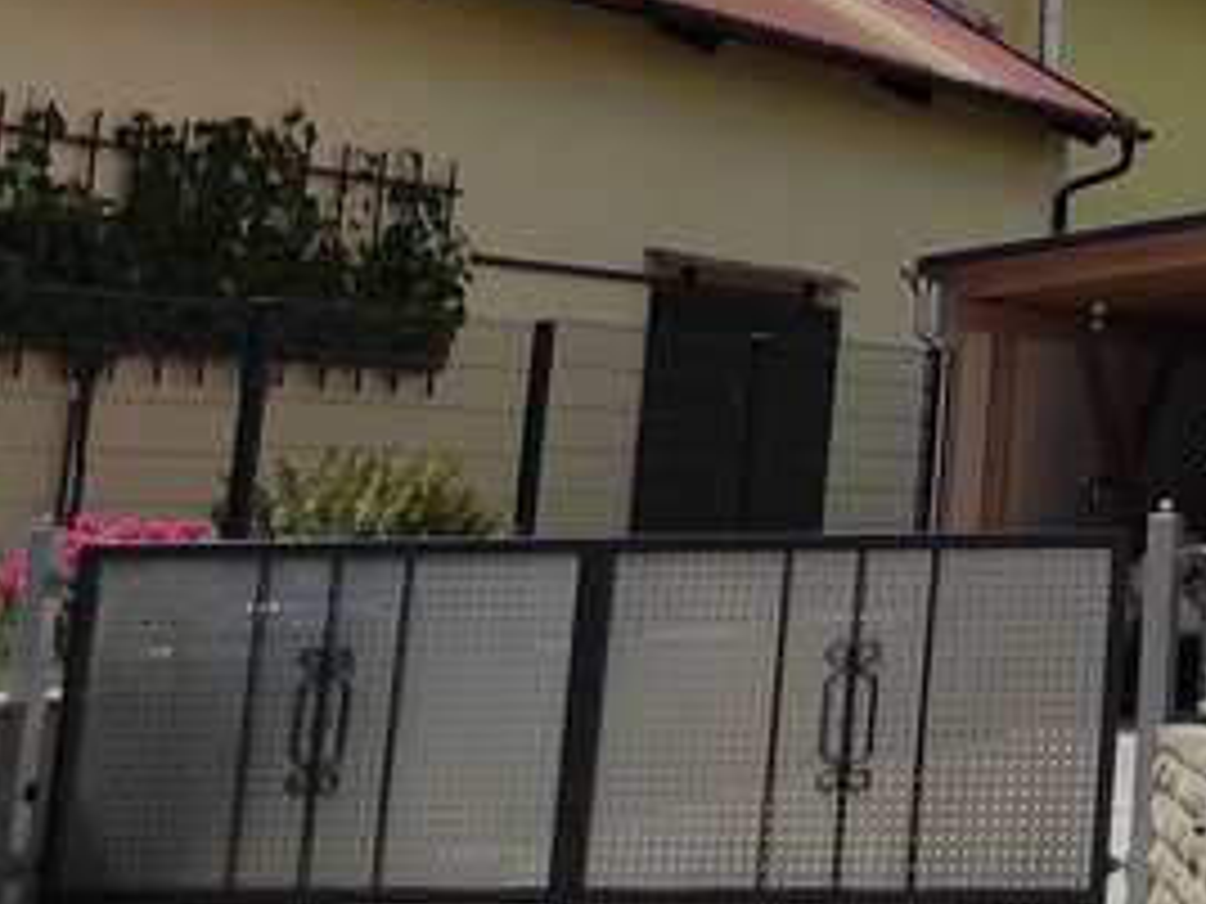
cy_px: -594
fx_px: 3902
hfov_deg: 15.5
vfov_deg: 12.4
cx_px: 2048
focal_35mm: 112
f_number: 1.89
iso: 100
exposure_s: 1/3125
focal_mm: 5.43
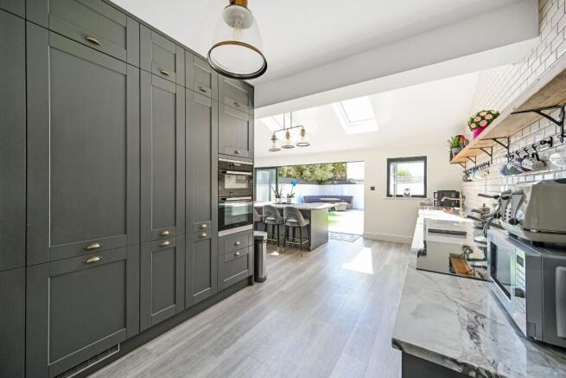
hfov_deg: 104.2
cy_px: 189
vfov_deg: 81.2
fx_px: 220
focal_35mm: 14
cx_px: 283
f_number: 10
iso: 100
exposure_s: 1/5
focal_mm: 14
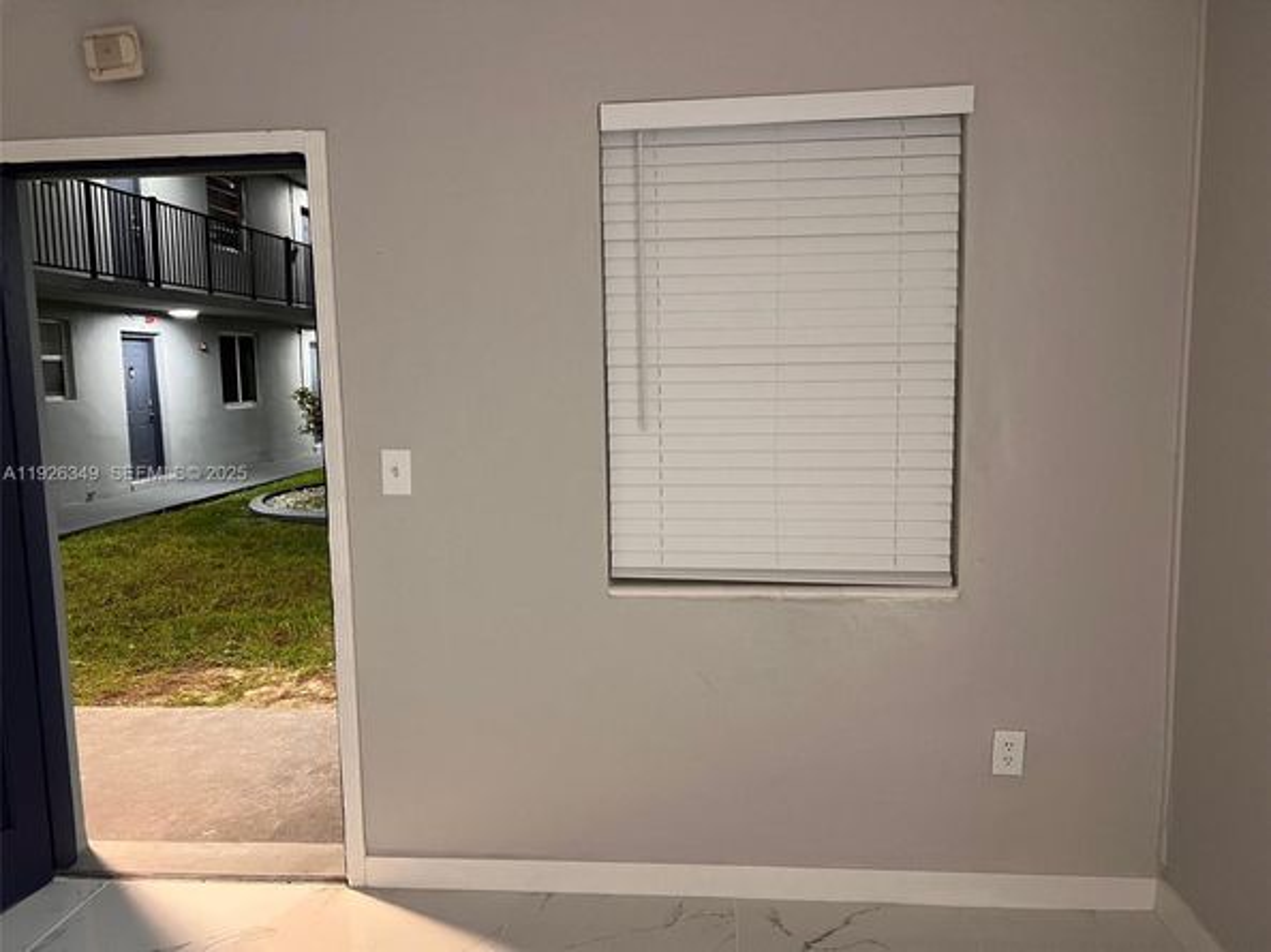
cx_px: 636
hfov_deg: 67.3
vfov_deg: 53.0
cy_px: 476
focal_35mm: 26
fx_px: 954
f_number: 1.5
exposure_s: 1/60
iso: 500
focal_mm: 5.7
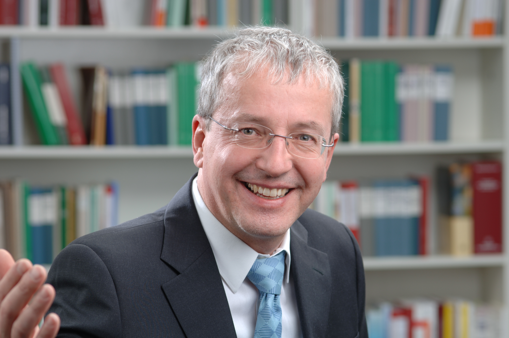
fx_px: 2224
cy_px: 169
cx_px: 254
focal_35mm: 158
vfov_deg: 8.7
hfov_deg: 13.1
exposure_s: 1/160
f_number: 4.5
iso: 100
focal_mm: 105
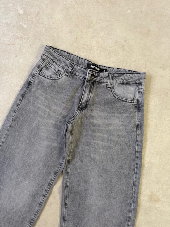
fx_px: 157
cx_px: 85
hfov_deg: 56.8
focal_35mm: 24
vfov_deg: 71.6
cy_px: 114
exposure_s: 1/50
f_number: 1.78
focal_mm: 6.76
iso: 250
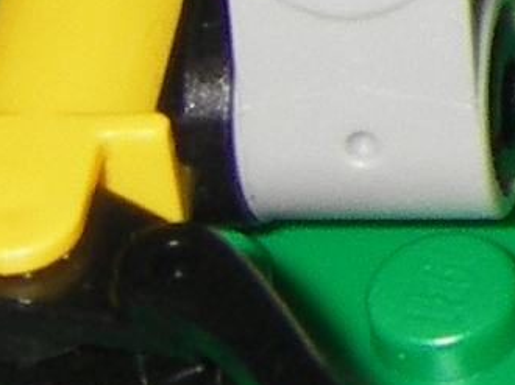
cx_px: 1668
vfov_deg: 4.9
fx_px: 4386
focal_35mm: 295
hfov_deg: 6.1
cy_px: -641
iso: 50
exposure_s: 1/30
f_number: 6.6
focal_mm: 6.3
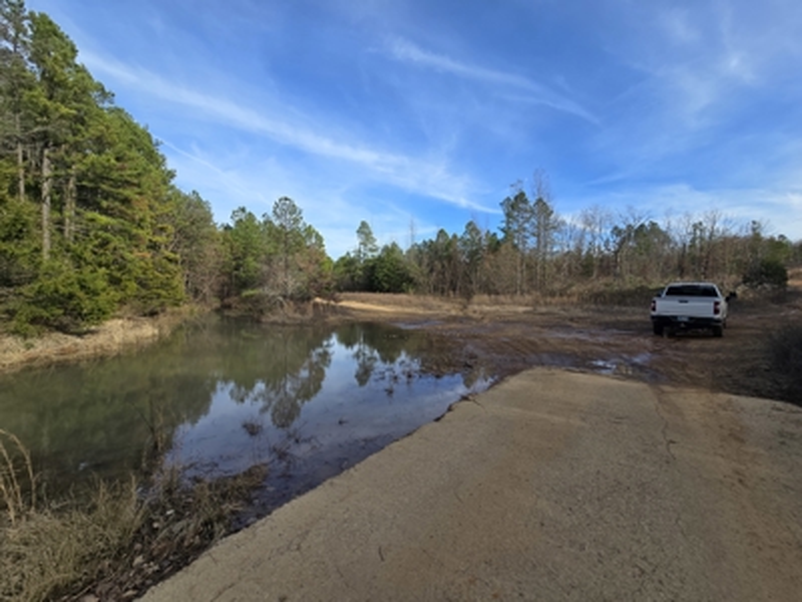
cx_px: 401
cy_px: 301
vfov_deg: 89.9
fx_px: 301
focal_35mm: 13
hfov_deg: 106.2
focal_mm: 2.2
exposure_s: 1/1195
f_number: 2.2
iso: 50
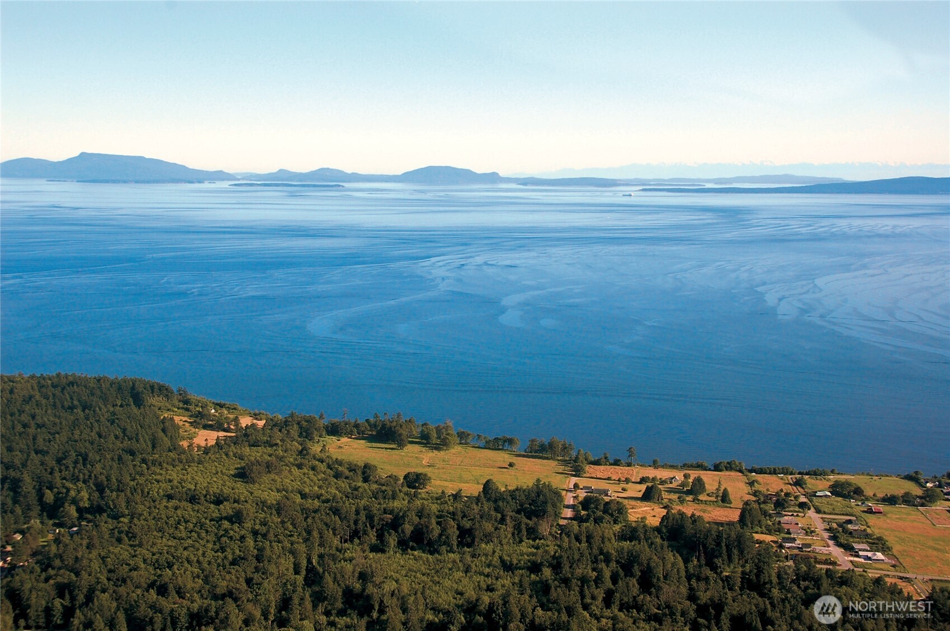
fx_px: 1226
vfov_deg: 28.9
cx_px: 475
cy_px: 316
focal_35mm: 46
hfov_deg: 42.4
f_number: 8
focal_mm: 31
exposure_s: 1/250
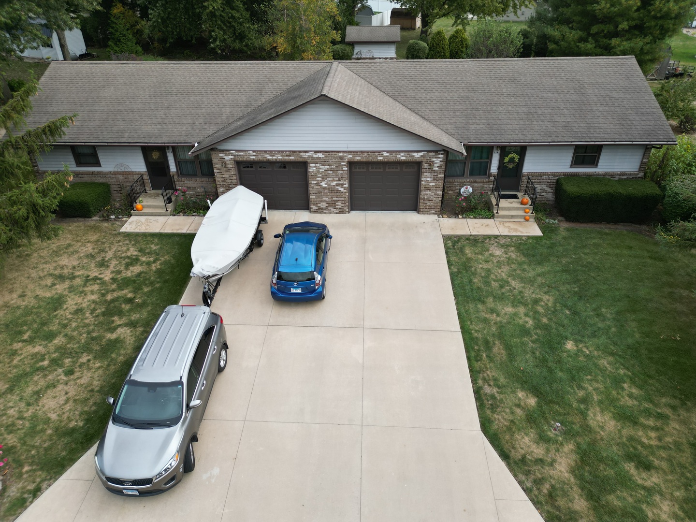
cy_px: 261
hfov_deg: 71.6
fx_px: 483
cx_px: 348
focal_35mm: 24
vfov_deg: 56.8
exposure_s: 1/1000
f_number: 1.7
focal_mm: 6.72
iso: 120
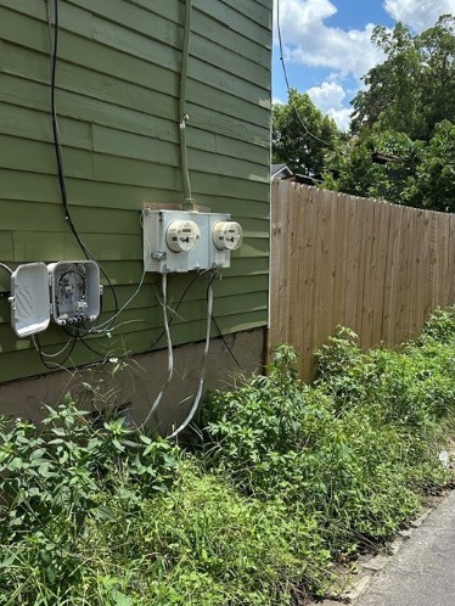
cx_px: 335
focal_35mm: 37
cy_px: 270
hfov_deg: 37.8
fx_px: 648
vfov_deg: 50.0
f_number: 1.78
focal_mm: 6.86
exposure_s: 1/5263
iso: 80
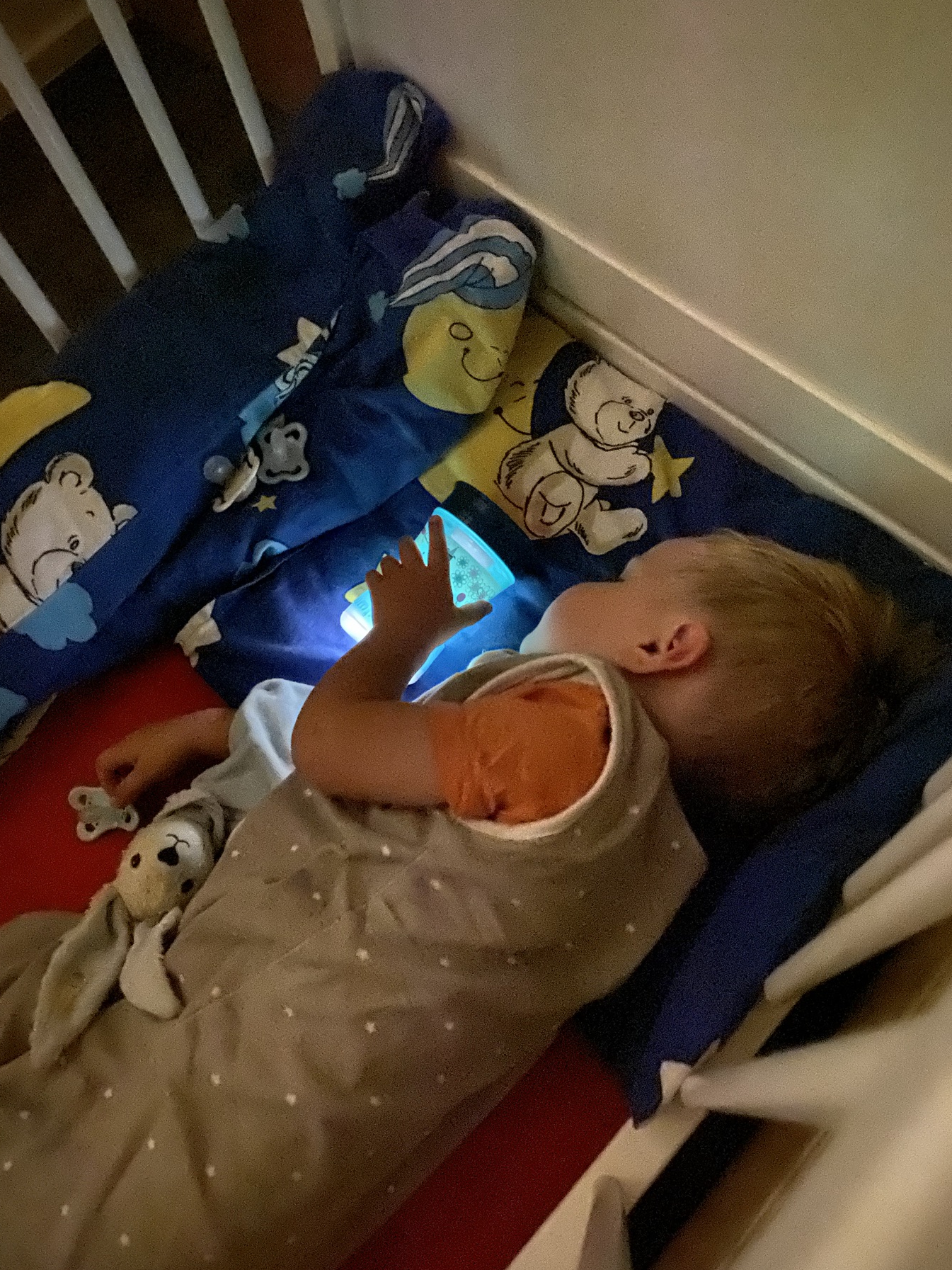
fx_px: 1063
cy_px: 591
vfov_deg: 61.6
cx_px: 476
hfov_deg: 48.2
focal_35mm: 29
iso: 5000
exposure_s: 1.1
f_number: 1.8
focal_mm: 4.25
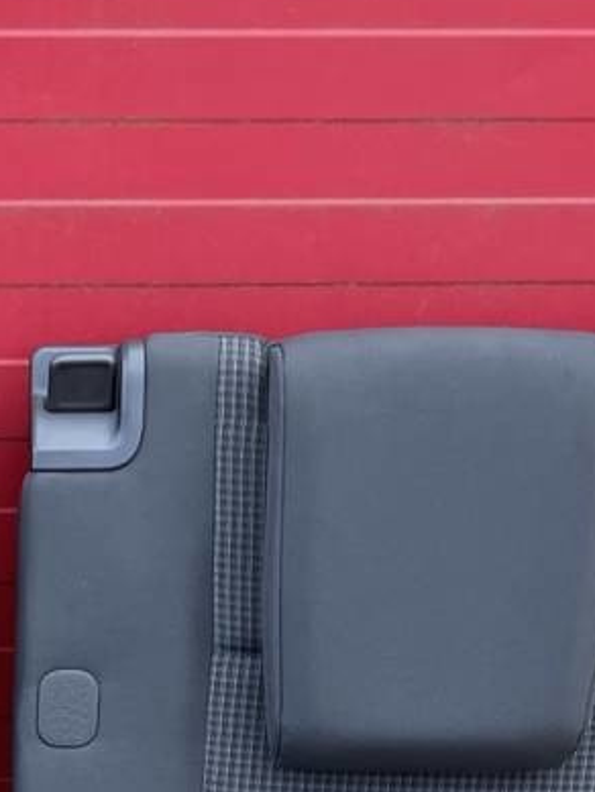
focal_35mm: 107
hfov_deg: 13.5
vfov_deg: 15.8
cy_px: 1403
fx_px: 2451
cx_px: -92
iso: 32
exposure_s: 1/241
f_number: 1.6
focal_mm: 4.2
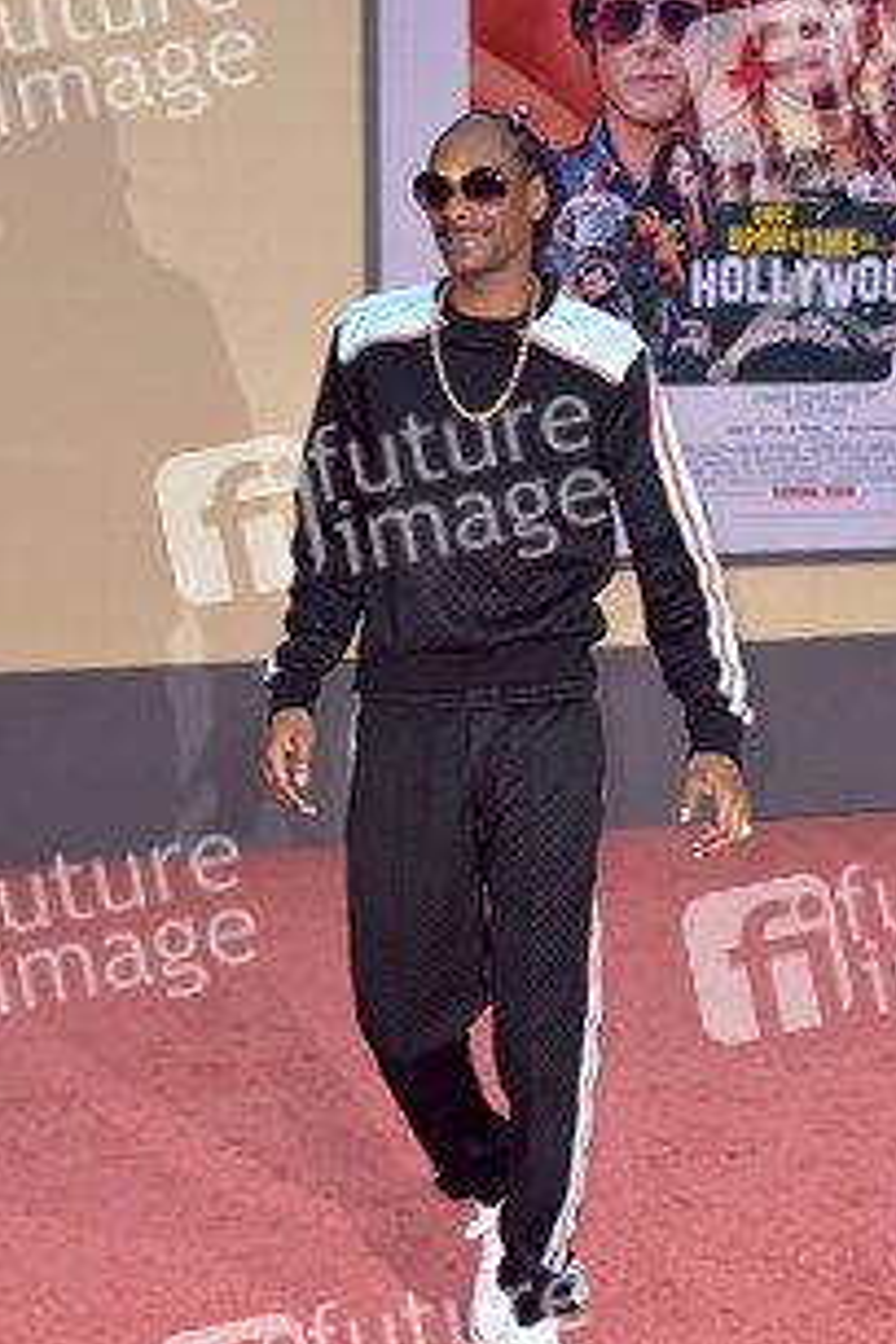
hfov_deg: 20.0
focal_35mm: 68
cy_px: 720
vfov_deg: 29.6
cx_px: 512
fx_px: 2538
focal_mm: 52
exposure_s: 1/250
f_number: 7.1
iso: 800
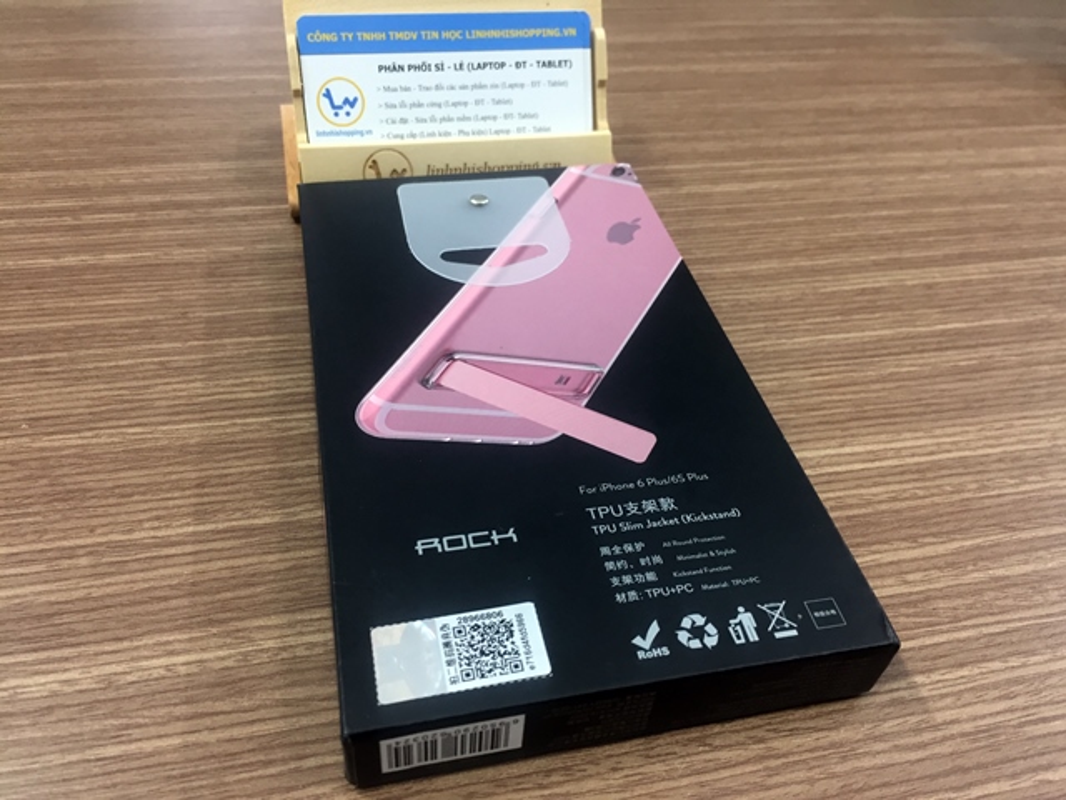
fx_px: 893
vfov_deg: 48.2
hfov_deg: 61.7
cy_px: 400
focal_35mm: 29
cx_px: 533
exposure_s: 1/33
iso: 100
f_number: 2.2
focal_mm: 4.15
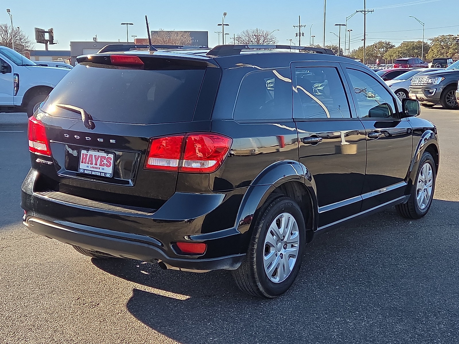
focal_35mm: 50
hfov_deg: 38.2
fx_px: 663
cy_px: 172
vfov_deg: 29.1
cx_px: 230
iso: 25
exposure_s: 1/1111
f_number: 1.8
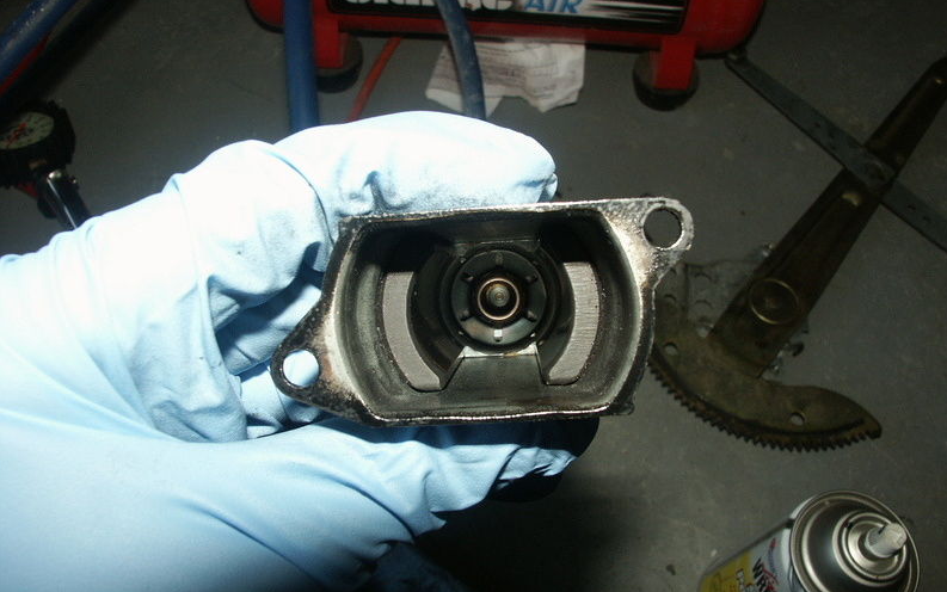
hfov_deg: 61.2
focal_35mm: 31
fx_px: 800
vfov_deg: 40.6
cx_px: 476
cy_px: 303
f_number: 6.7
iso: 100
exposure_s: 1/45
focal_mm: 7.65
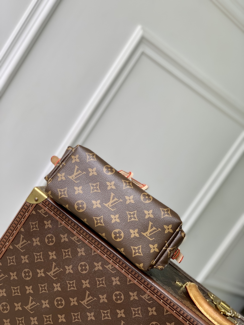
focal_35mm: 52
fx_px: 489
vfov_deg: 36.8
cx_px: 122
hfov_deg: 28.0
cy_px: 162
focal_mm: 6
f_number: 2.4
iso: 16
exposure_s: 1/122
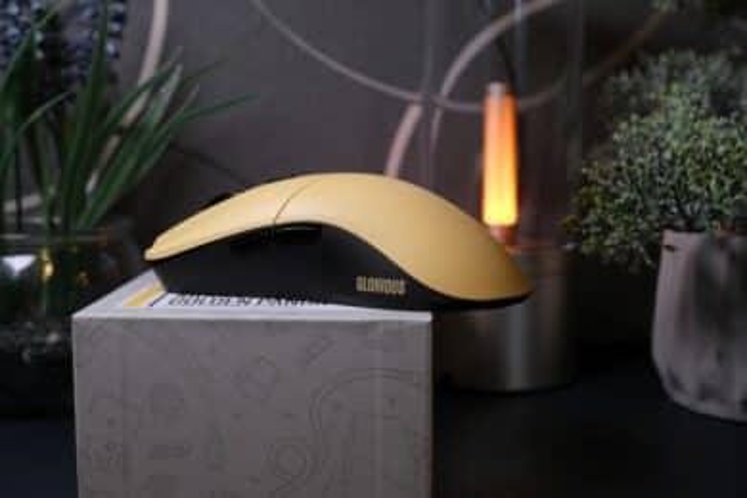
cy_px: 249
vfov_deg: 27.0
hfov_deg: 39.6
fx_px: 1037
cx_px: 374
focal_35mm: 50
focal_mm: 33.2
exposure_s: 1/50
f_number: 5.6
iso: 320
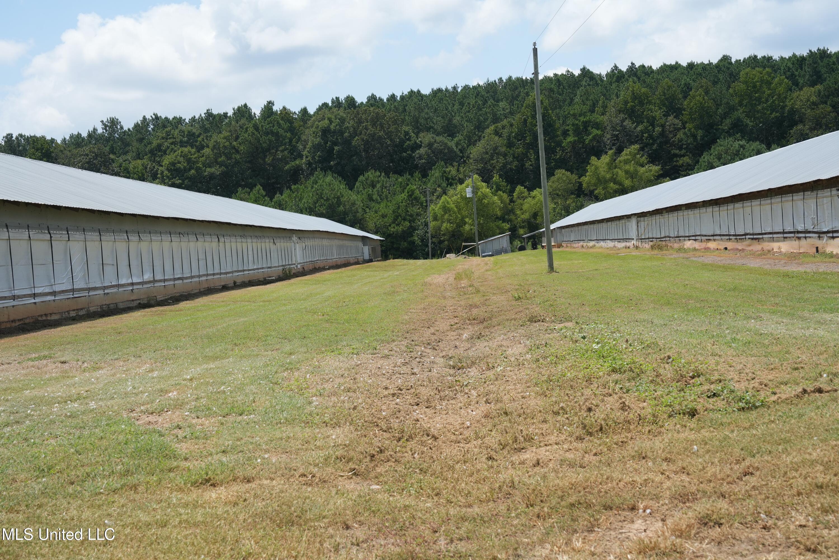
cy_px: 280
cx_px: 420
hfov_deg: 36.9
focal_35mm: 54
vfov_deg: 25.1
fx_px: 1258
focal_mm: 54
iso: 320
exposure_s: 1/800
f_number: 8
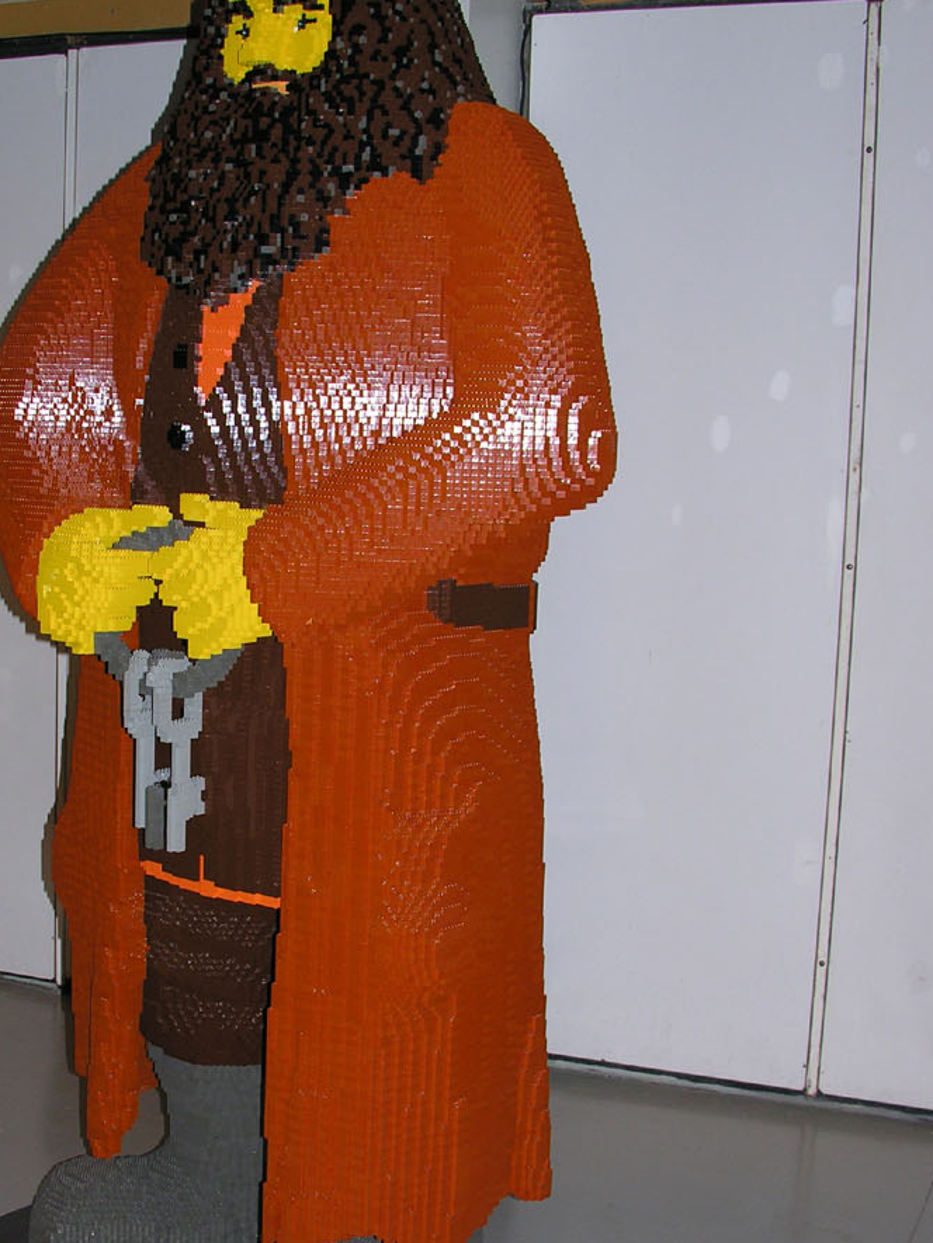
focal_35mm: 54
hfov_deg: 26.8
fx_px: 1940
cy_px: 731
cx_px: 256
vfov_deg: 35.4
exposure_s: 1/60.1
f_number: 2.8
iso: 67
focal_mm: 8.9
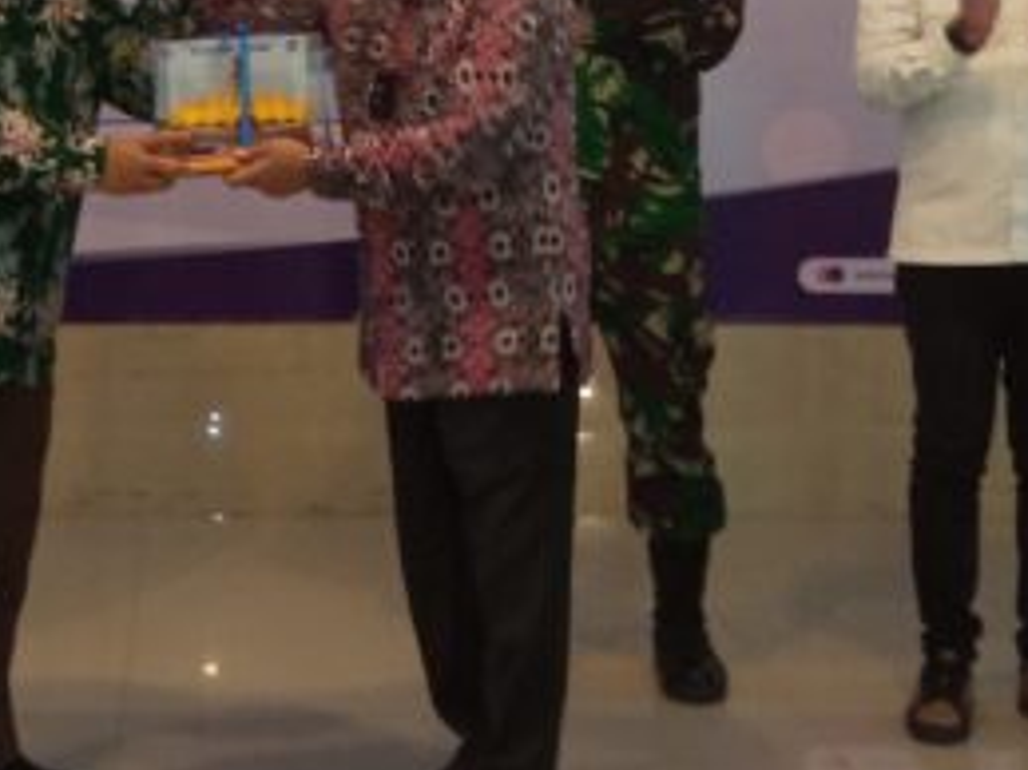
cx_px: 222
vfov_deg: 18.0
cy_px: 20
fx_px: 2375
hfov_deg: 24.1
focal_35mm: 80
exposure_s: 1/20
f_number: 2.2
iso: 829
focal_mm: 3.79
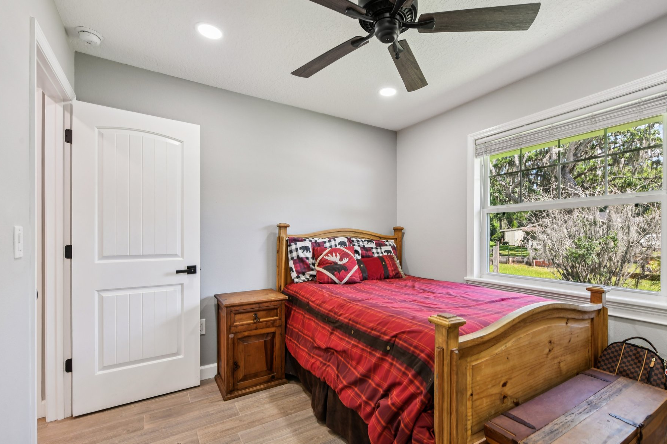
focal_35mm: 16
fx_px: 296
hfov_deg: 96.6
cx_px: 359
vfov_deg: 73.6
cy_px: 242
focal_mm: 14
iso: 400
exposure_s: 1/25
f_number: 8
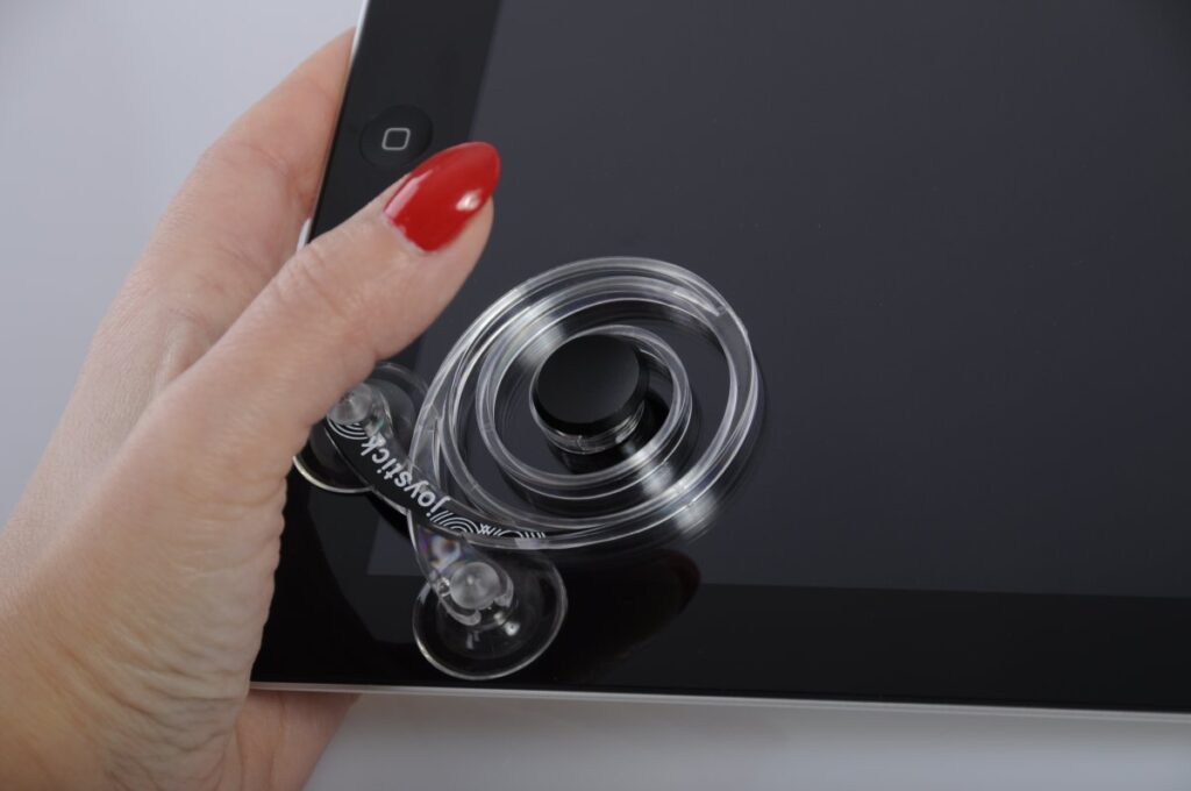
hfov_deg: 6.9
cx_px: 596
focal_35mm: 300
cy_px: 396
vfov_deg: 4.6
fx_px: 9912
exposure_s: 1/180
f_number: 11
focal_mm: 200
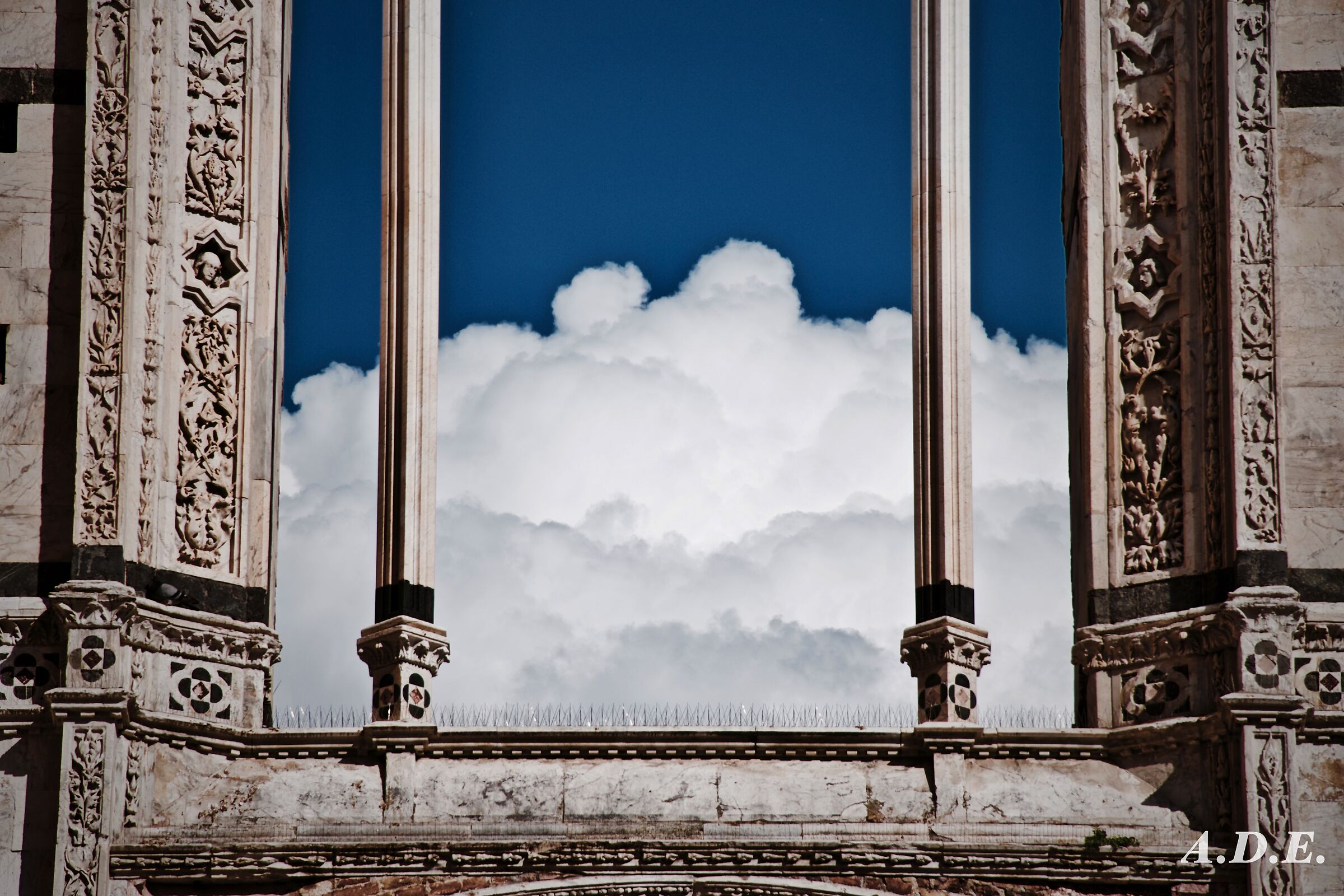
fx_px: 7839
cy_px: 448
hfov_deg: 9.8
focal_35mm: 210
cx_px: 672
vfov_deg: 6.5
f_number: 11
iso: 100
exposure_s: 1/200
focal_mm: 140
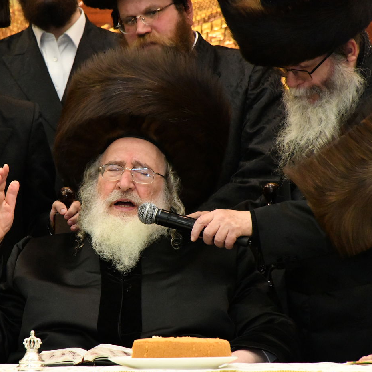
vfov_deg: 4.6
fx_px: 4669
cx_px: 122
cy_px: 186
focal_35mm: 384
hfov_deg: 4.6
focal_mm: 300
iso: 14400
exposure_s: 1/250
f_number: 11
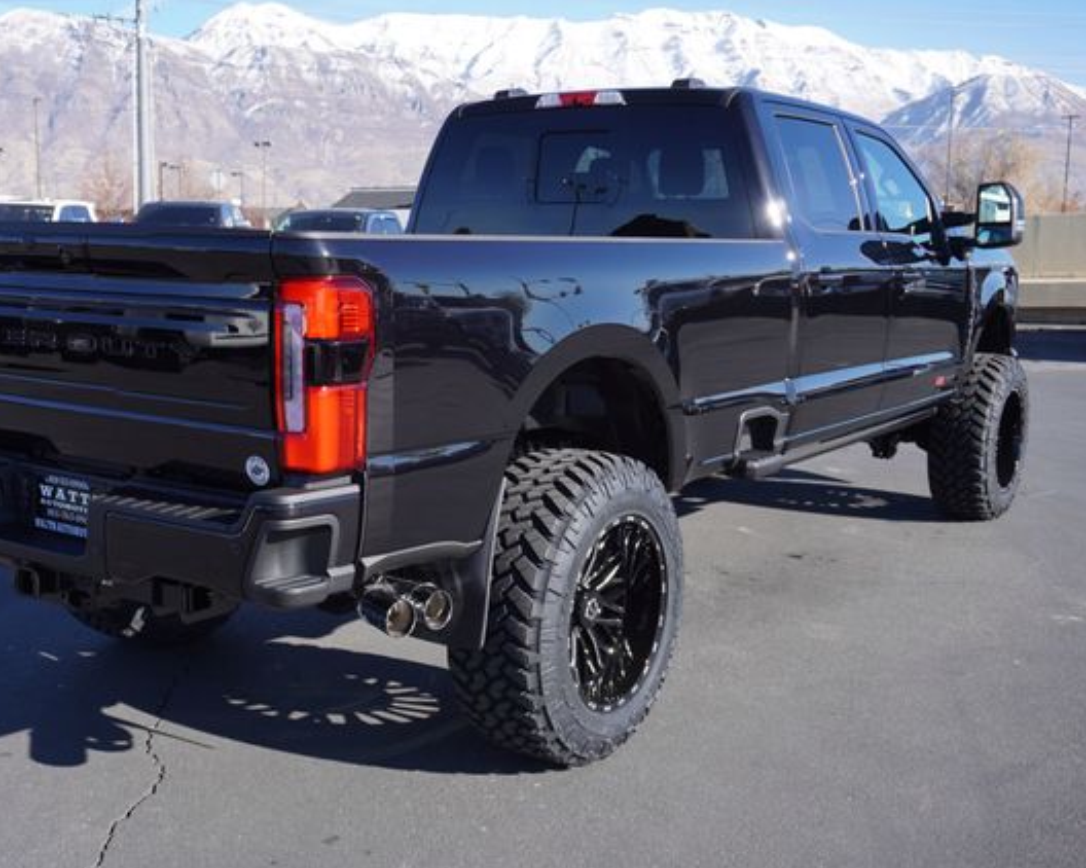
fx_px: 1317
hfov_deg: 44.6
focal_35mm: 41
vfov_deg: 36.5
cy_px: 436
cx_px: 452
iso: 100
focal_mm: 24
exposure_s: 1/250
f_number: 5.6
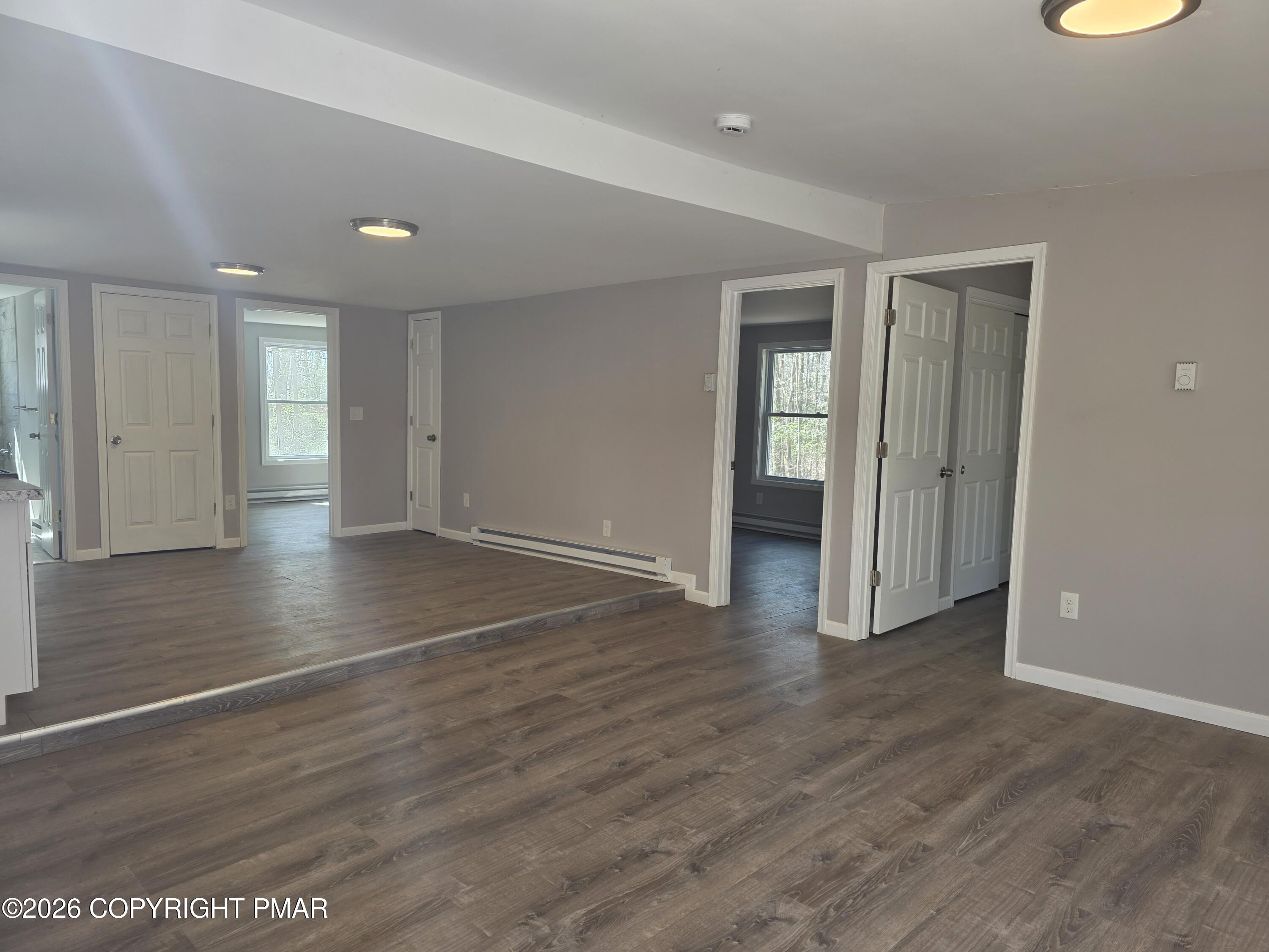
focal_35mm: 23
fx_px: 843
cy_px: 476
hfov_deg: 73.9
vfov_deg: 58.9
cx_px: 634
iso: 80
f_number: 1.7
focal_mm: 6.3
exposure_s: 1/120
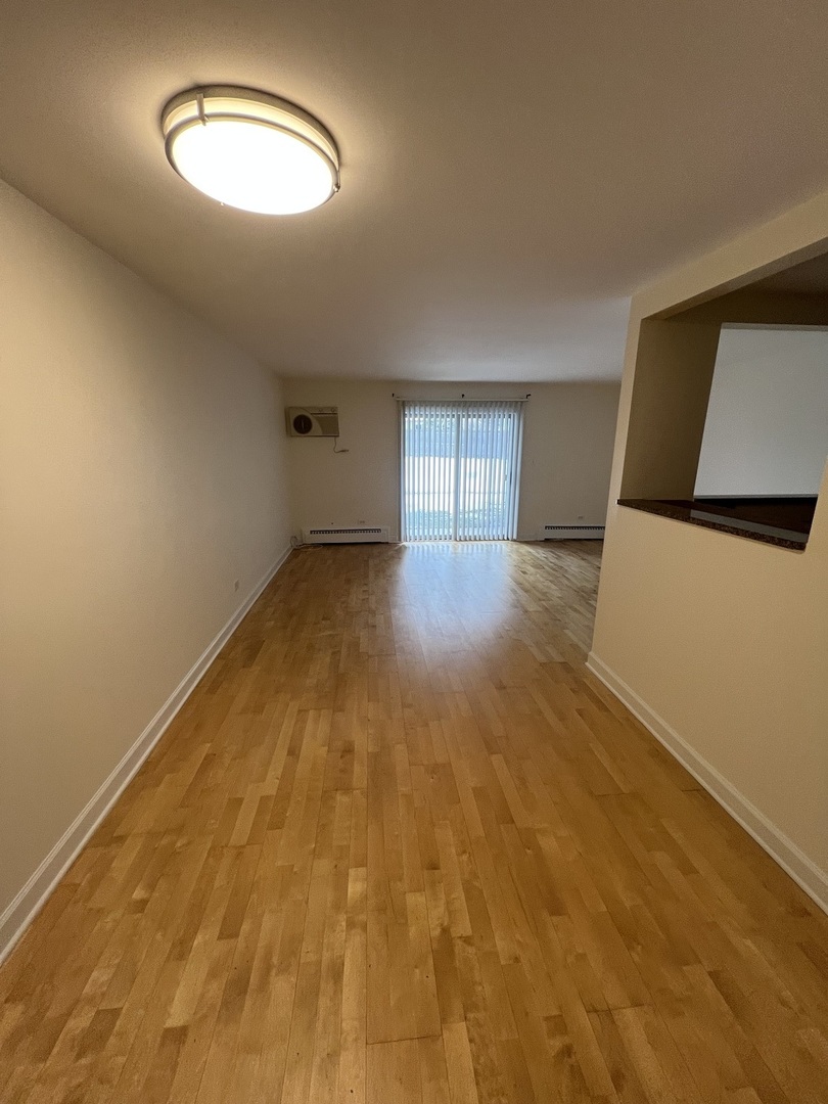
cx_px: 414
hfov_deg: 89.9
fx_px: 415
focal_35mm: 13
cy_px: 552
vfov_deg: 106.2
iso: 100
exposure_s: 1/120
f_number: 1.8
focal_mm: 1.57
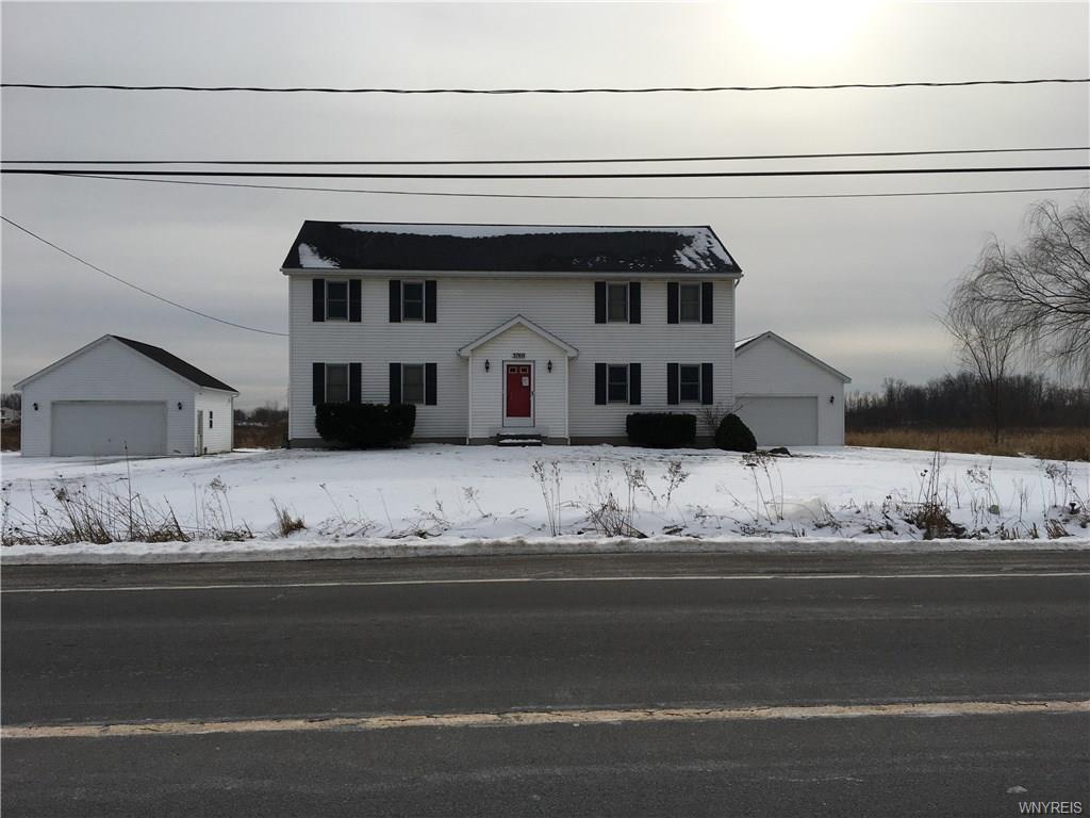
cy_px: 409
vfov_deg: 48.2
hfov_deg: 61.7
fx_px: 913
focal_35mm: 29
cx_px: 545
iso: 25
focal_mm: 4.15
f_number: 2.2
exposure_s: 1/3344
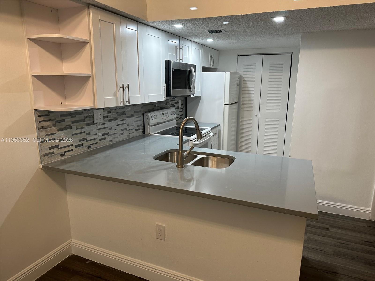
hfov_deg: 71.6
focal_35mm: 24
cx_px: 188
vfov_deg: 56.8
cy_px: 140
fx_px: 260
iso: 125
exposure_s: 1/60
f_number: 1.78
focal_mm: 6.86
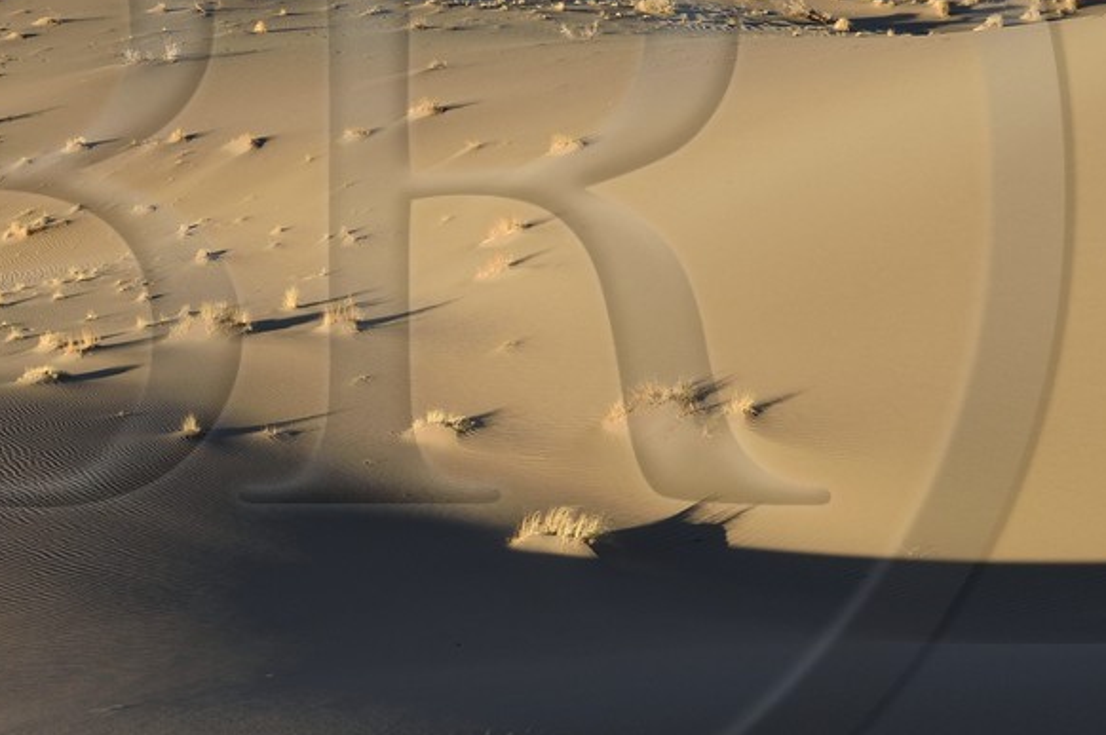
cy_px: 196
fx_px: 2026
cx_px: 281
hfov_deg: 30.1
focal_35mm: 66
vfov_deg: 20.4
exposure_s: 1/200
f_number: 11
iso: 200
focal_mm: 24
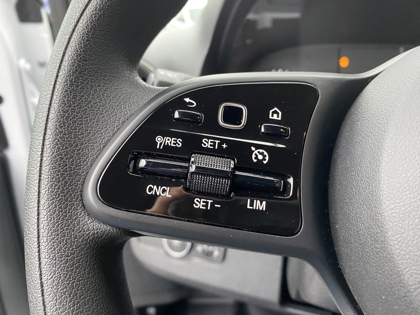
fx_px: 303
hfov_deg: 69.4
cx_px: 210
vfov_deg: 54.9
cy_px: 158
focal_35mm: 25
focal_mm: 4.25
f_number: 1.8
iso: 400
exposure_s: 1/60
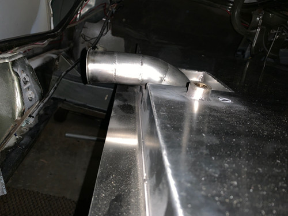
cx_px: 144
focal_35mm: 26
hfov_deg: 67.3
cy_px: 108
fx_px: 216
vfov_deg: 53.1
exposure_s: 1/9
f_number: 1.8
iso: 100
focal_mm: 4.25
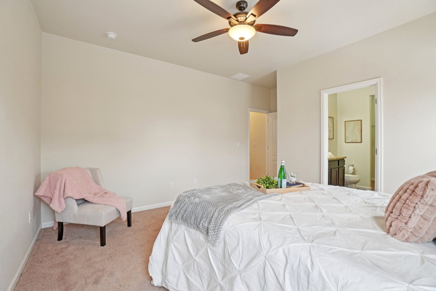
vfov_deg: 77.3
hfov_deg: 100.4
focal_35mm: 15
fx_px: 182
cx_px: 218
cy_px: 146
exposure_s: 1/20
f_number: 8
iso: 400
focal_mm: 10
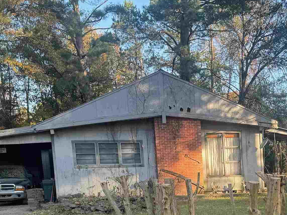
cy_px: 239
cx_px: 248
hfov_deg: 29.7
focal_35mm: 63
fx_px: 522
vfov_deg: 22.0
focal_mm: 6.86
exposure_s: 1/213
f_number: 1.78
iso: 64
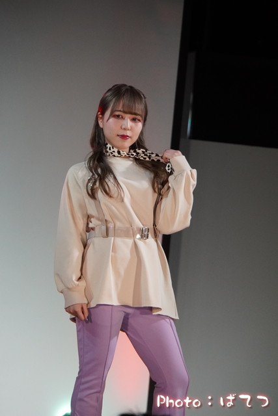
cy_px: 208
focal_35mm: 300
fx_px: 3473
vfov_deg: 6.9
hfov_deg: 4.6
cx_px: 139
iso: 4000
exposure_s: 1/320
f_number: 7.1
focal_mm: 200
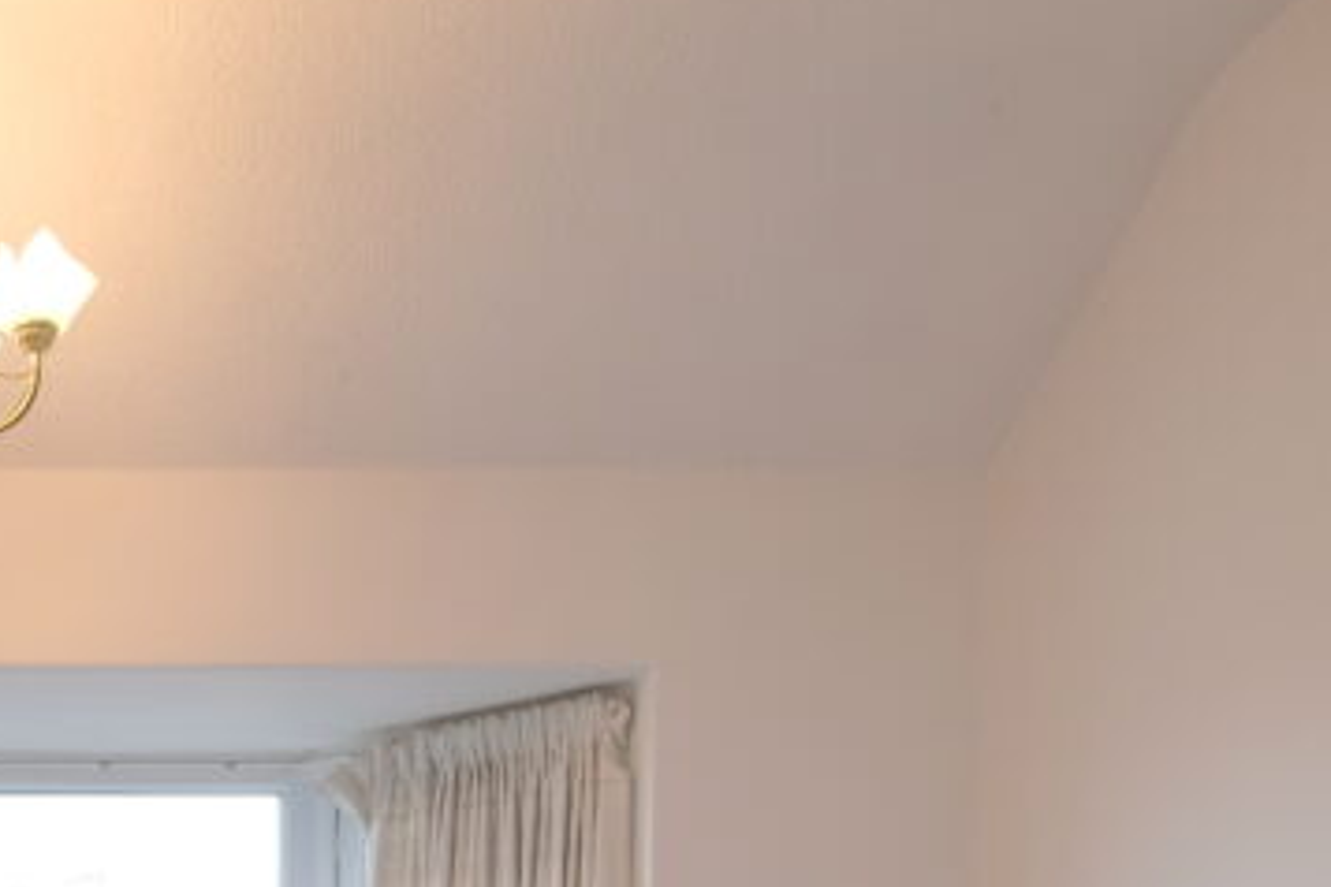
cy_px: 1217
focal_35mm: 43
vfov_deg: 25.7
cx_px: 34
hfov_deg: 40.4
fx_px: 1590
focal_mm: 10
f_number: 4
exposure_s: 1/60
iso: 250
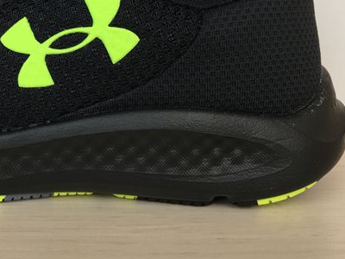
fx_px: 578
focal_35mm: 58
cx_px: 16
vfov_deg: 25.0
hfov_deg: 31.2
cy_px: 66
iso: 40
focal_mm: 4.15
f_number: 2.2
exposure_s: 1/120
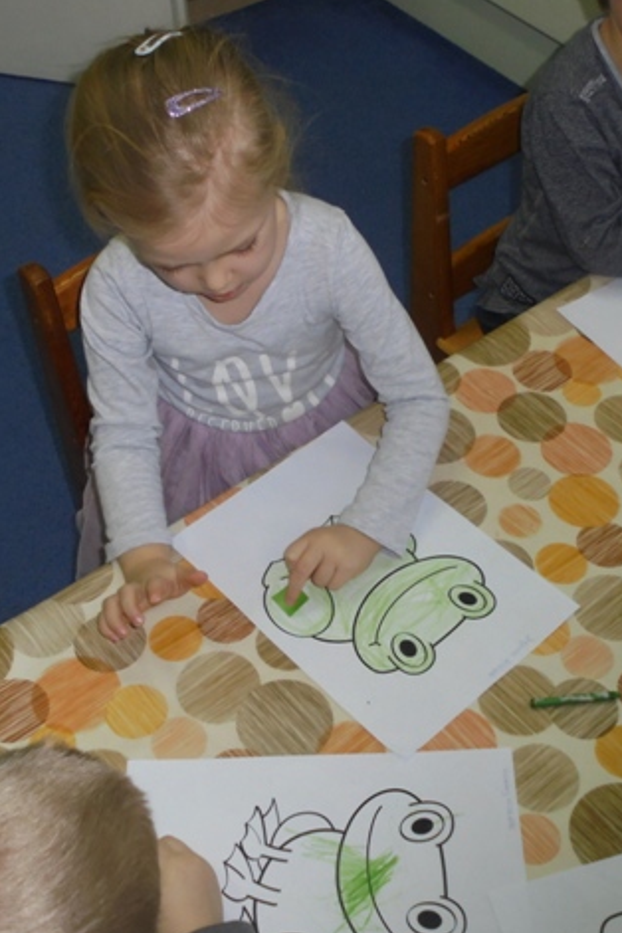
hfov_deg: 28.0
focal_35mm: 48
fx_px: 1244
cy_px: 467
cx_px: 376
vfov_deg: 41.1
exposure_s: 1/40
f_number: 4
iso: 200
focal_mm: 6.1
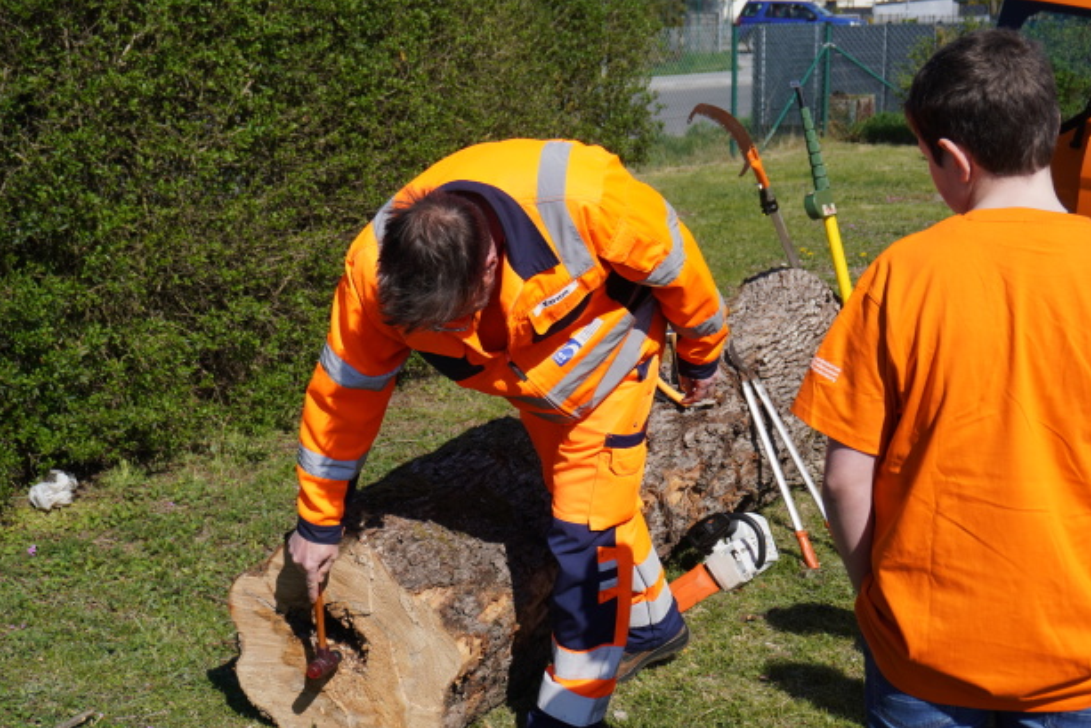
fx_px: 1563
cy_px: 392
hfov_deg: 38.5
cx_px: 559
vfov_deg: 26.2
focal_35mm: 52
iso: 100
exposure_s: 1/800
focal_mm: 31
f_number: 5.6
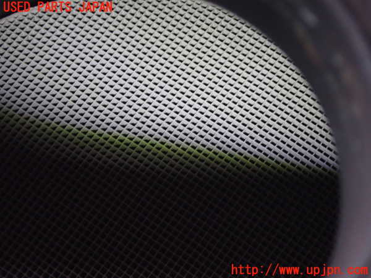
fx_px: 1072
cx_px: 186
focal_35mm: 100
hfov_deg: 19.6
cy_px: 139
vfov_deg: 14.8
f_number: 4.9
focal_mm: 18
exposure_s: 1/100
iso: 800
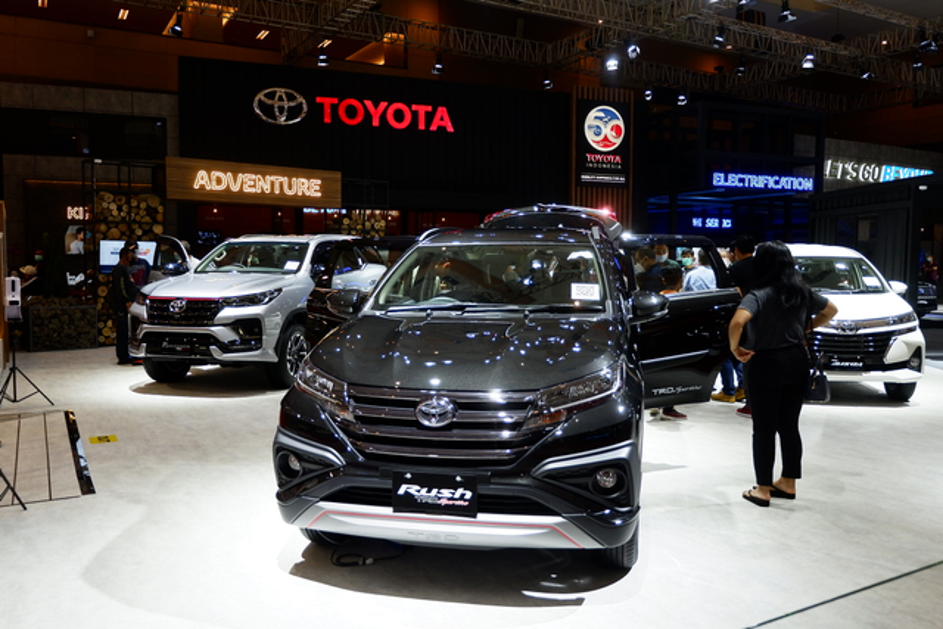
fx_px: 760
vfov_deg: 45.0
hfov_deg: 63.6
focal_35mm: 29
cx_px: 472
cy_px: 314
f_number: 3.8
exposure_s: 1/70
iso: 400
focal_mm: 19.2
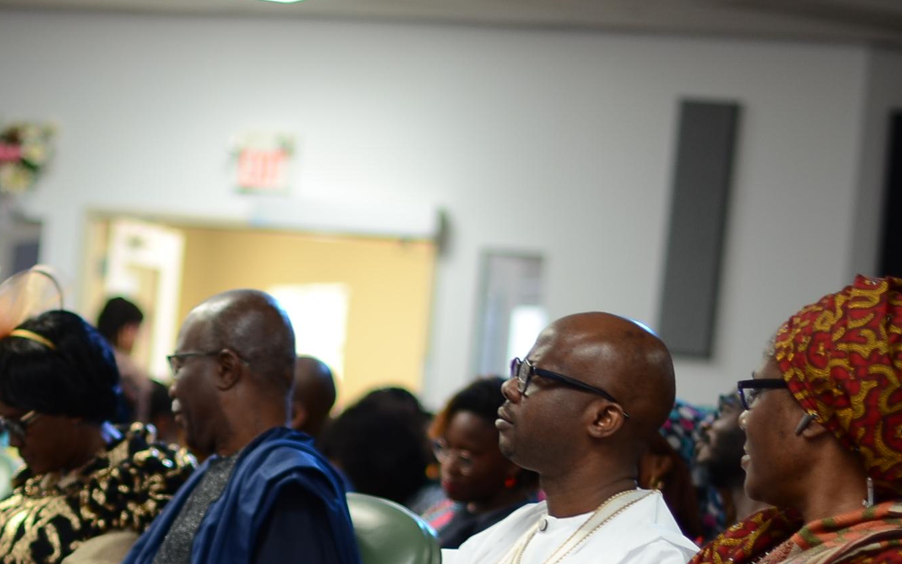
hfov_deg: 14.9
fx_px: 3441
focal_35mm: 140
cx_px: 218
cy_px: 528
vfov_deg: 9.3
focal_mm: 50
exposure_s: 1/100
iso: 200
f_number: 1.4
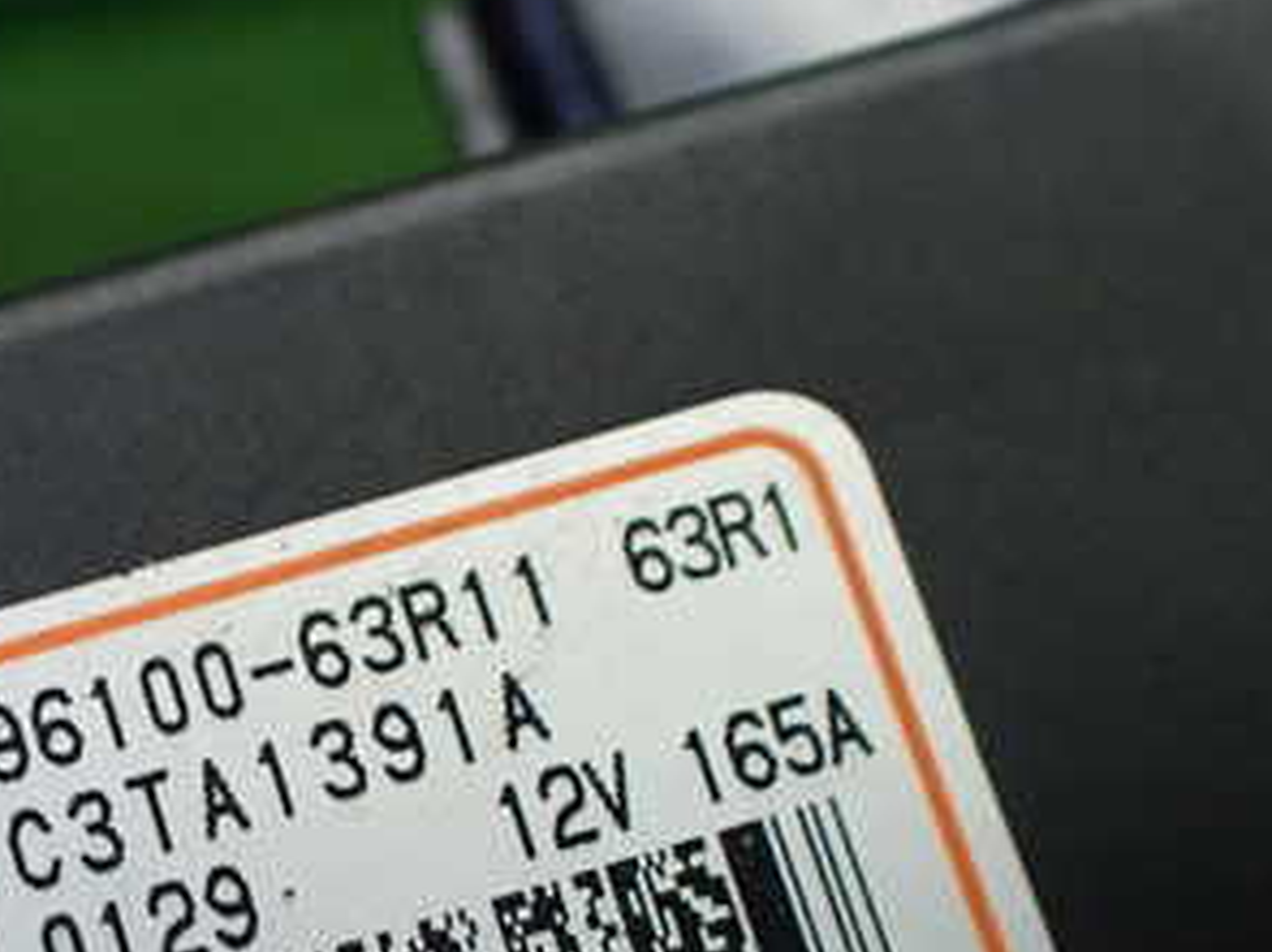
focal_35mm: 61
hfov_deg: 30.6
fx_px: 2241
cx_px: 194
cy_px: 866
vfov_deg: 23.4
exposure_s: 1/125
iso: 320
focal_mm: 5.4
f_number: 2.3
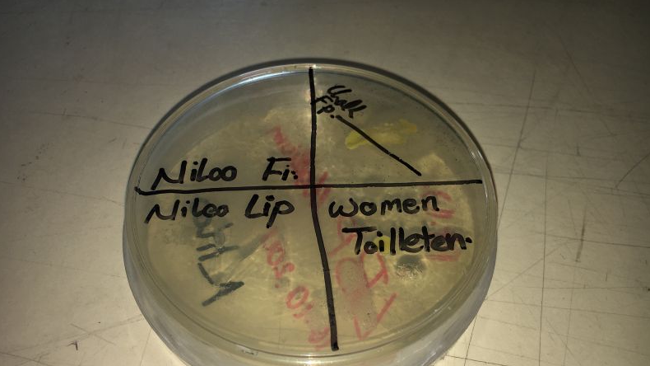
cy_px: 205
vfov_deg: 36.6
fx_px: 551
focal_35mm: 32
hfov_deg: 61.0
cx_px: 324
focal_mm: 4.15
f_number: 2.2
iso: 25
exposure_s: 1/214
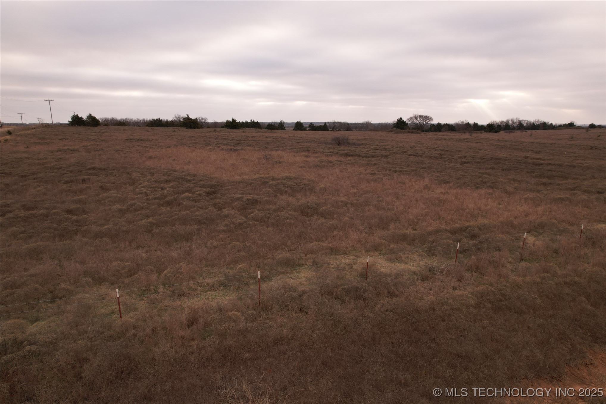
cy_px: 202
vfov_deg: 57.2
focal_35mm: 22
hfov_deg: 78.6
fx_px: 370
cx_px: 303
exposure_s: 1/80
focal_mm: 8.38
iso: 100
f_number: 2.8
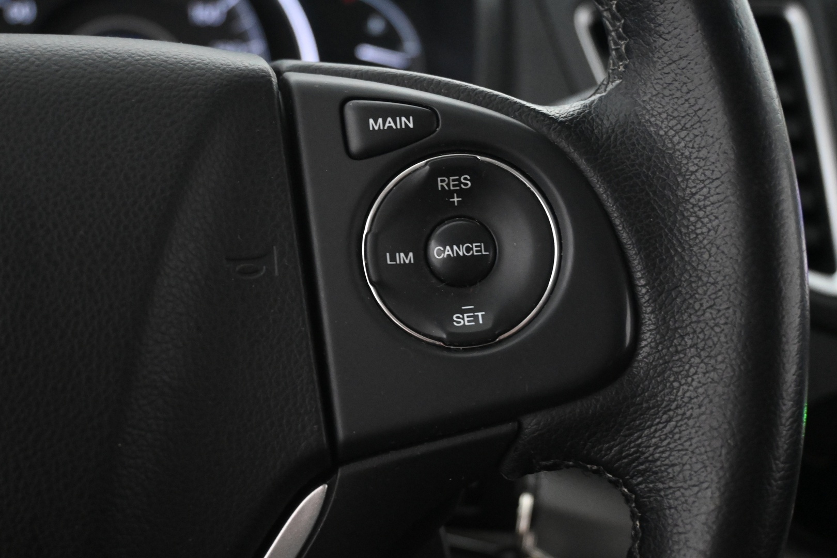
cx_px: 418
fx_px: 1011
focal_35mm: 44
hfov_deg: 45.0
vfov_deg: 30.8
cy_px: 279
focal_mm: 29
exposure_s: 1/50
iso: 5600
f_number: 4.8
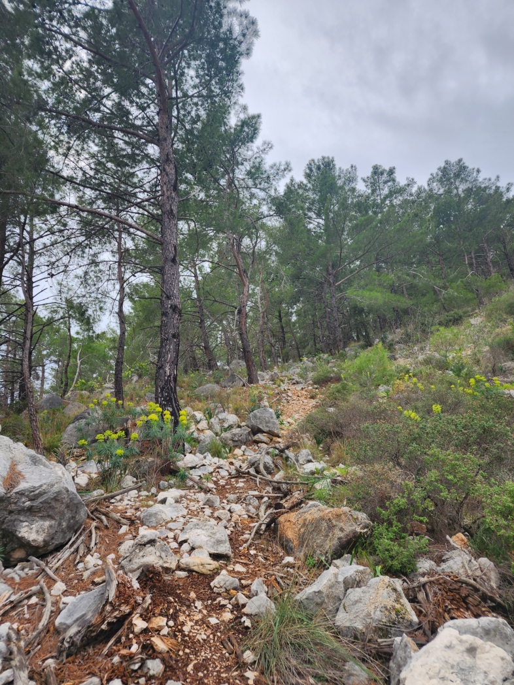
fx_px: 455
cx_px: 257
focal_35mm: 23
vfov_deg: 73.9
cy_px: 342
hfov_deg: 58.9
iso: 12
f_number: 1.8
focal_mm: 6.4
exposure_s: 1/348
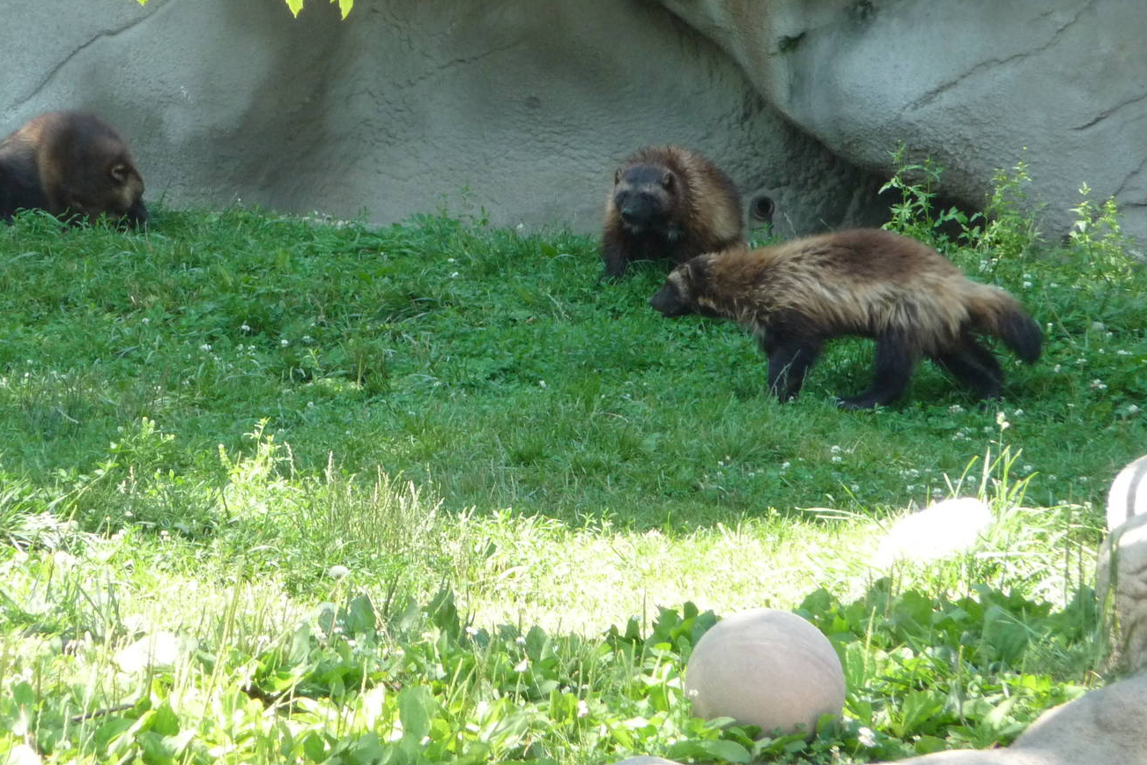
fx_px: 11405
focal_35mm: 358
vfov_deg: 3.8
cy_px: 249
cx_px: 477
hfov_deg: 5.8
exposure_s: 1/125
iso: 320
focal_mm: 47
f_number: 4.9
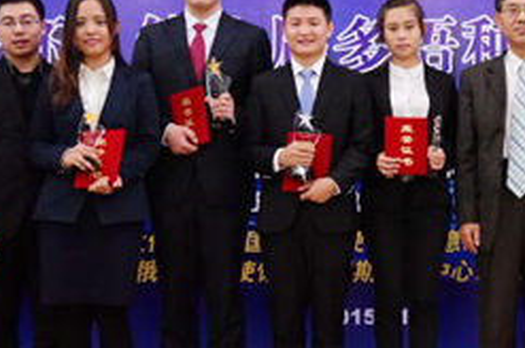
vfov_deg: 23.7
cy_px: 172
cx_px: 325
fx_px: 830
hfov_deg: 34.9
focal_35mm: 57
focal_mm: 22
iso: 5000
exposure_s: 1/100
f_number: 4
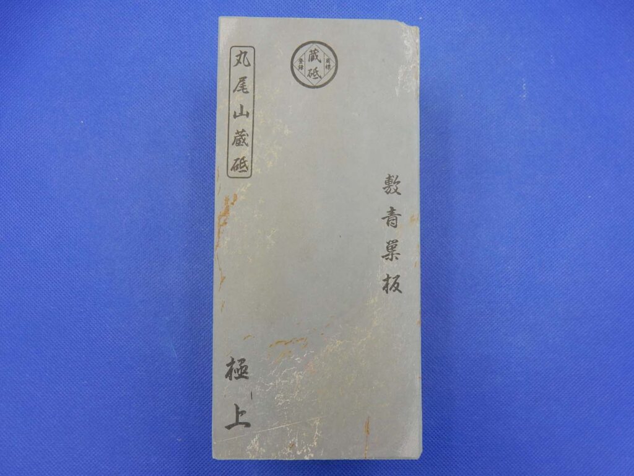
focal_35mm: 25
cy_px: 238
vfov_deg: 54.9
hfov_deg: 69.4
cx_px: 317
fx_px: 458
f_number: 3.7
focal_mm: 4.5
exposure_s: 1/60
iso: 125
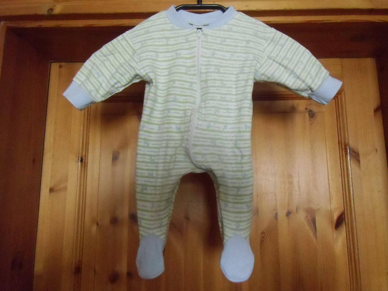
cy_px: 146
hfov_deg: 71.6
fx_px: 269
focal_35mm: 24
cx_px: 194
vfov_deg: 56.8
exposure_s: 1/15
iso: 800
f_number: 3
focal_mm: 4.24
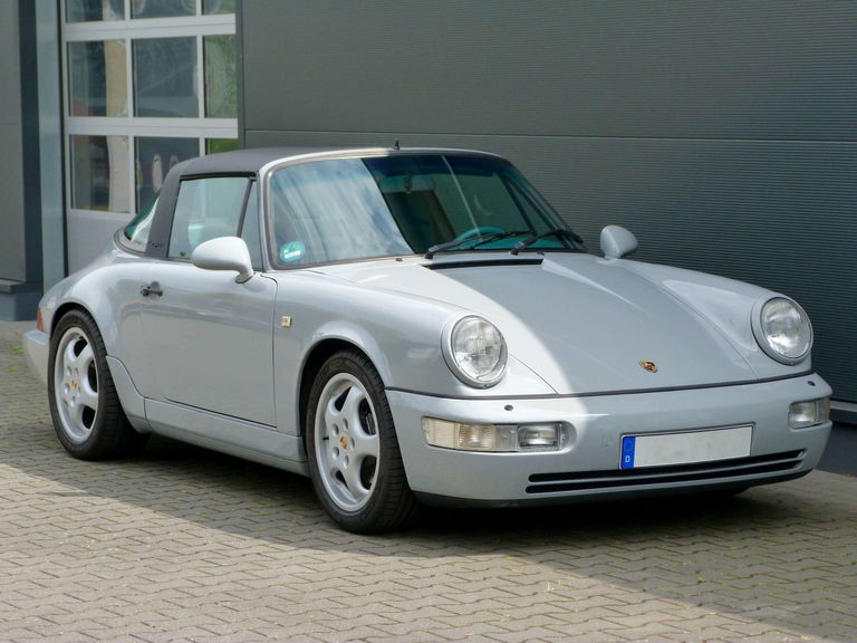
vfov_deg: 13.6
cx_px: 428
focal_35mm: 109
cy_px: 322
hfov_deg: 18.0
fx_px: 2699
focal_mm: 19.7
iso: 125
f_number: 5
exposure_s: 1/250
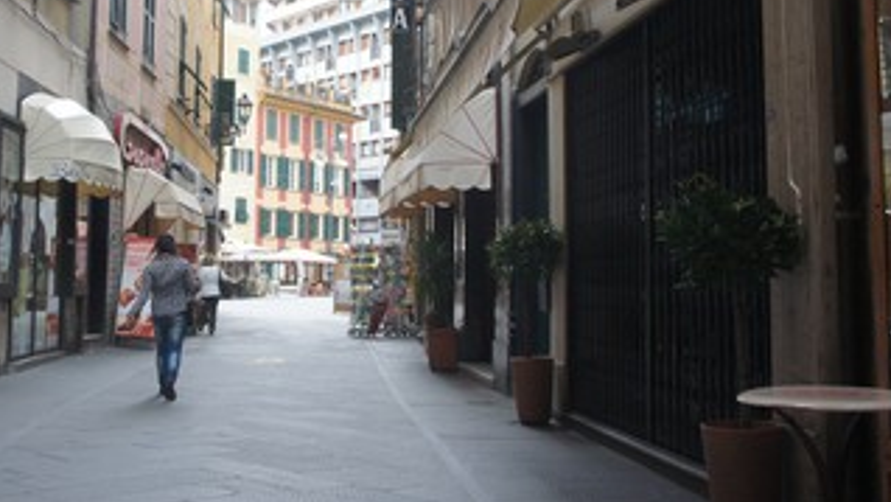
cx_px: 305
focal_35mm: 48
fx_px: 1129
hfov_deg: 42.6
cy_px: 160
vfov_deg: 24.9
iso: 640
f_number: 5.6
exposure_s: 1/250
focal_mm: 21
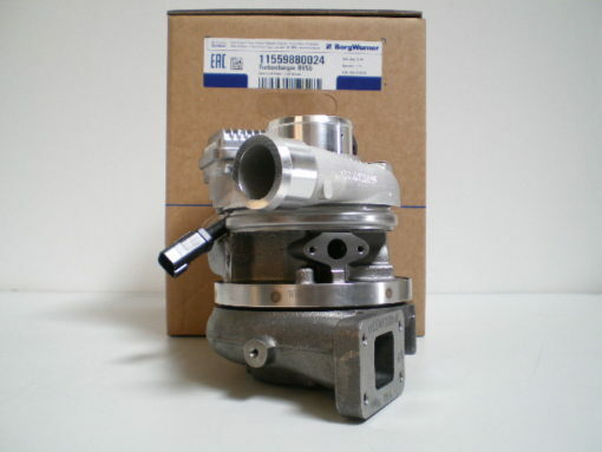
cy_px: 226
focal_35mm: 38
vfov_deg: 37.8
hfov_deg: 49.0
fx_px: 661
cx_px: 301
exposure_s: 1/30
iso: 160
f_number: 3.1
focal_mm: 6.3
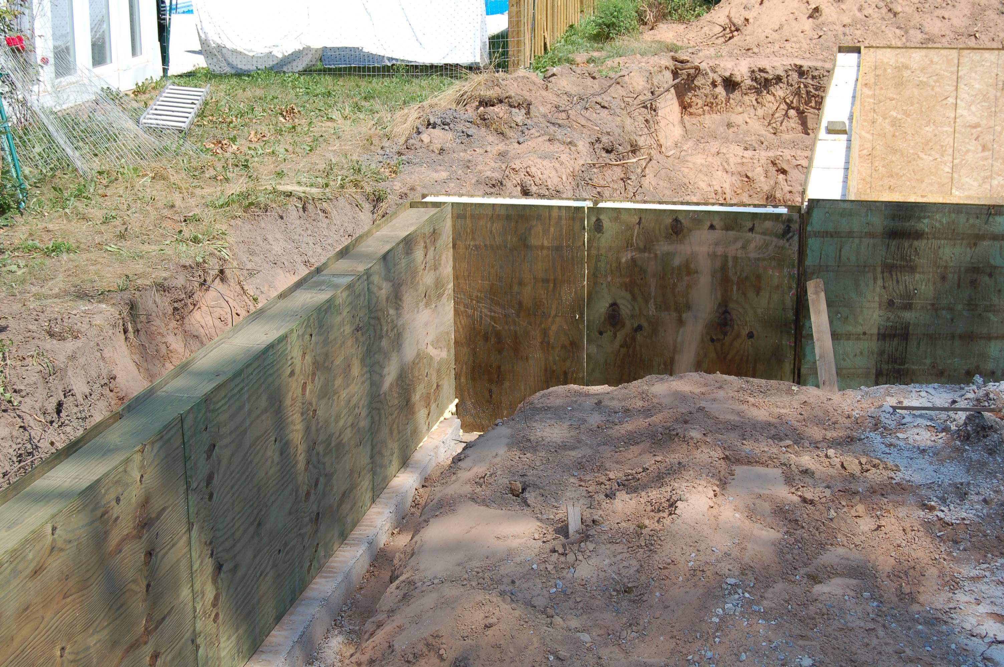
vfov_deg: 21.5
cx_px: 502
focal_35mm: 63
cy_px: 334
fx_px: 1755
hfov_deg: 31.9
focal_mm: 42
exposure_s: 1/250
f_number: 8
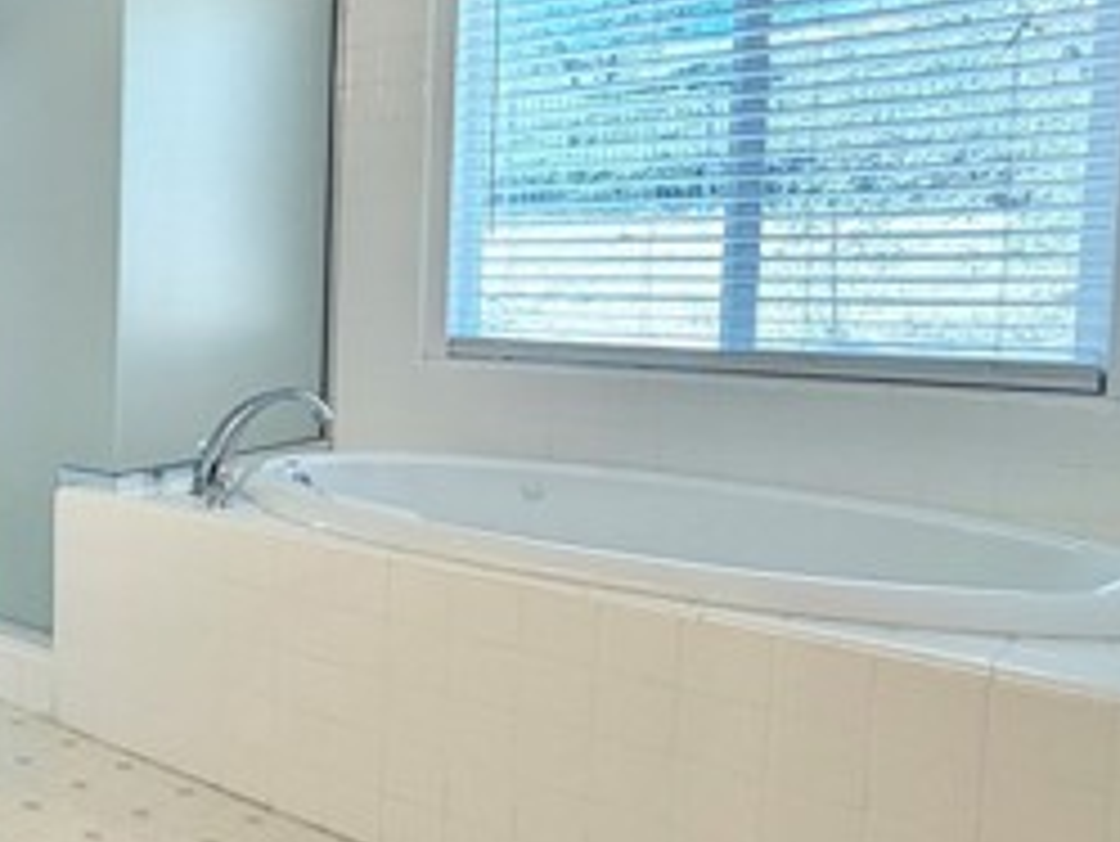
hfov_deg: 38.8
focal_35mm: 36
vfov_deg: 39.5
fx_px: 1165
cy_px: 338
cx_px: -202
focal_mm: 2.22
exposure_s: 1/120
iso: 80
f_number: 2.2
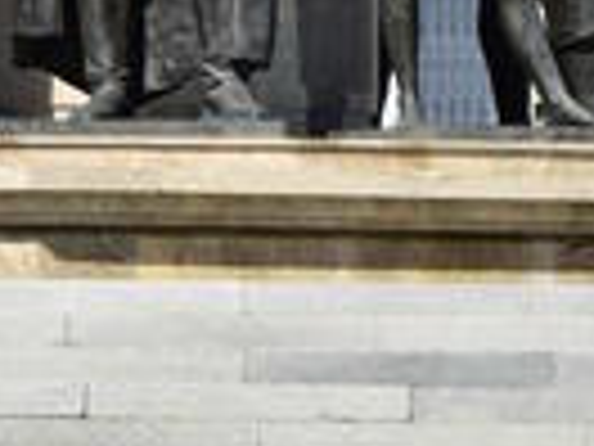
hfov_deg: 3.2
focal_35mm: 622
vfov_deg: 2.4
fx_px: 10673
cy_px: -545
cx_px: 241
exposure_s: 1/320
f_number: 8
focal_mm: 98
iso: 100
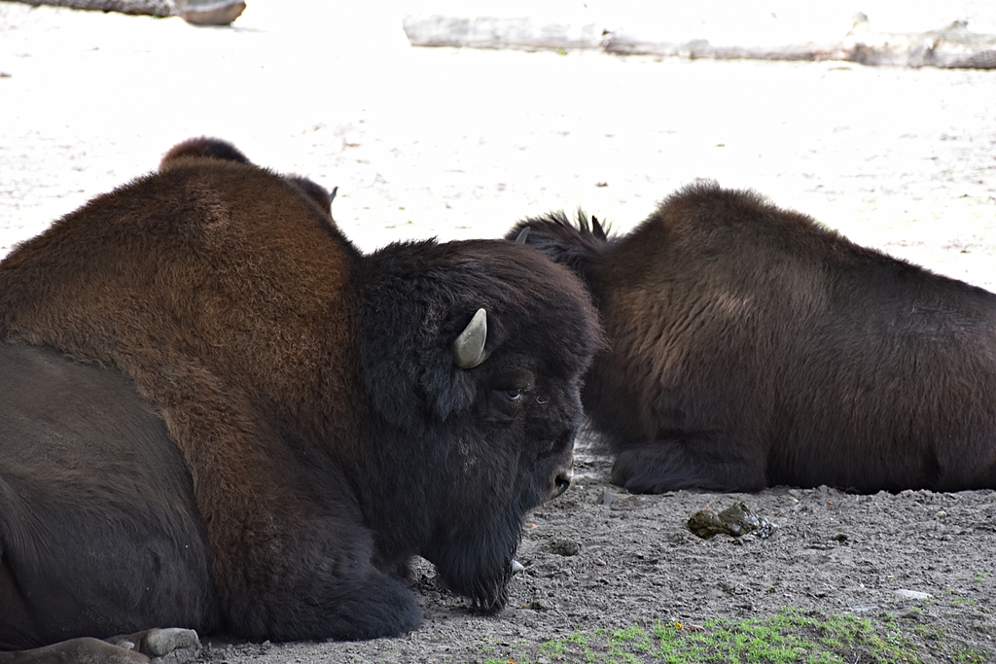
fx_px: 4648
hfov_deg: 12.2
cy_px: 332
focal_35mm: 168
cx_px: 498
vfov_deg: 8.2
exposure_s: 1/100
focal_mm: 112
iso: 400
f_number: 5.6
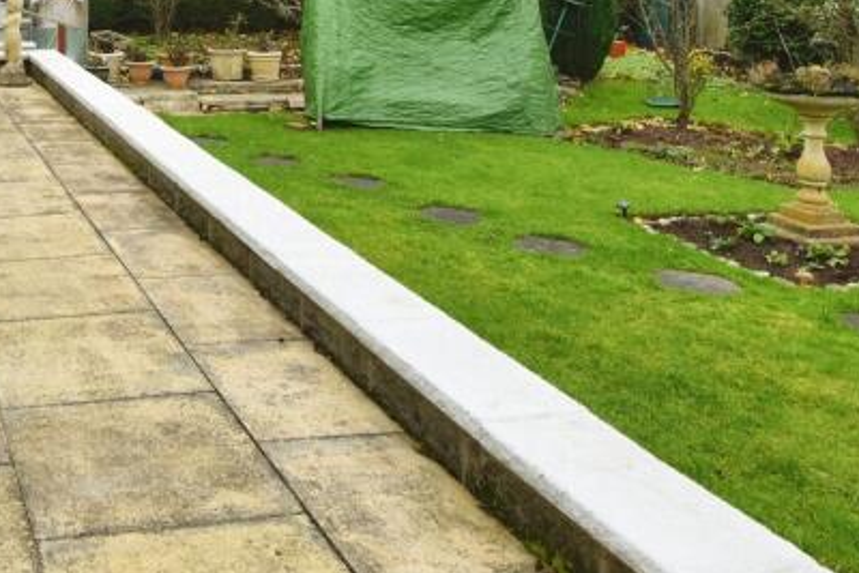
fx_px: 979
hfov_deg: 42.3
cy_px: -29
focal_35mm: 41
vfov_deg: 29.9
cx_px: 43
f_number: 9
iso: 500
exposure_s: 1/100
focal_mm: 16
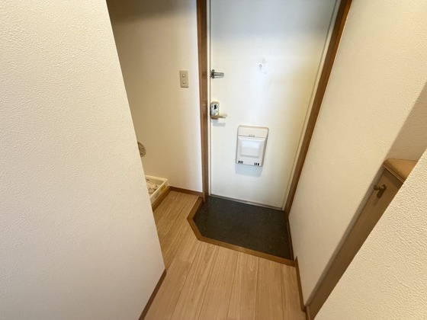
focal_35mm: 14
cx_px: 214
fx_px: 173
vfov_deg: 85.7
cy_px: 160
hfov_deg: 102.1
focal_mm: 2.22
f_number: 2.2
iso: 800
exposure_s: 1/60
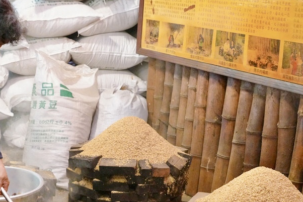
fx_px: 716
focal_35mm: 85
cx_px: 67
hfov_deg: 23.6
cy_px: 167
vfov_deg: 16.0
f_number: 6.3
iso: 6400
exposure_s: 1/125
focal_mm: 50
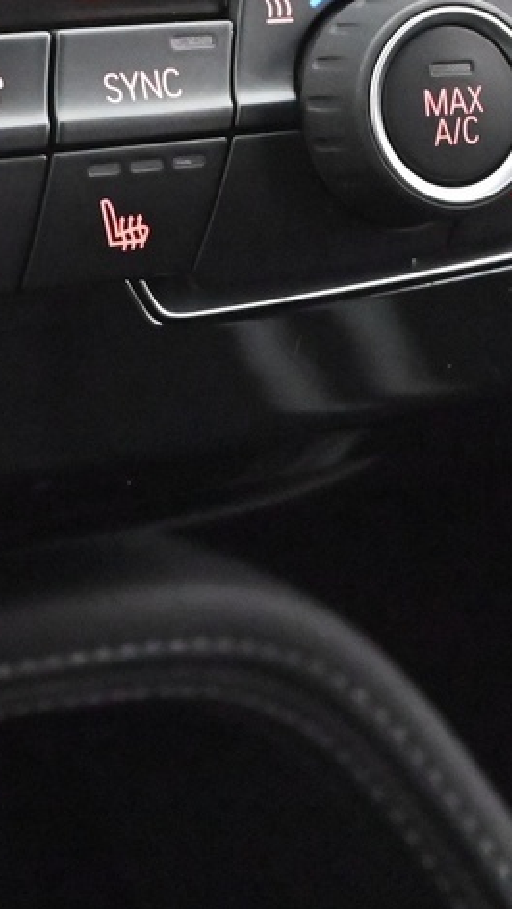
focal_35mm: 117
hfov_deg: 10.1
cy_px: -73
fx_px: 2815
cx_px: -194
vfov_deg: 17.7
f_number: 4.8
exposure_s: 1/60
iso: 16000
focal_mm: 32.5
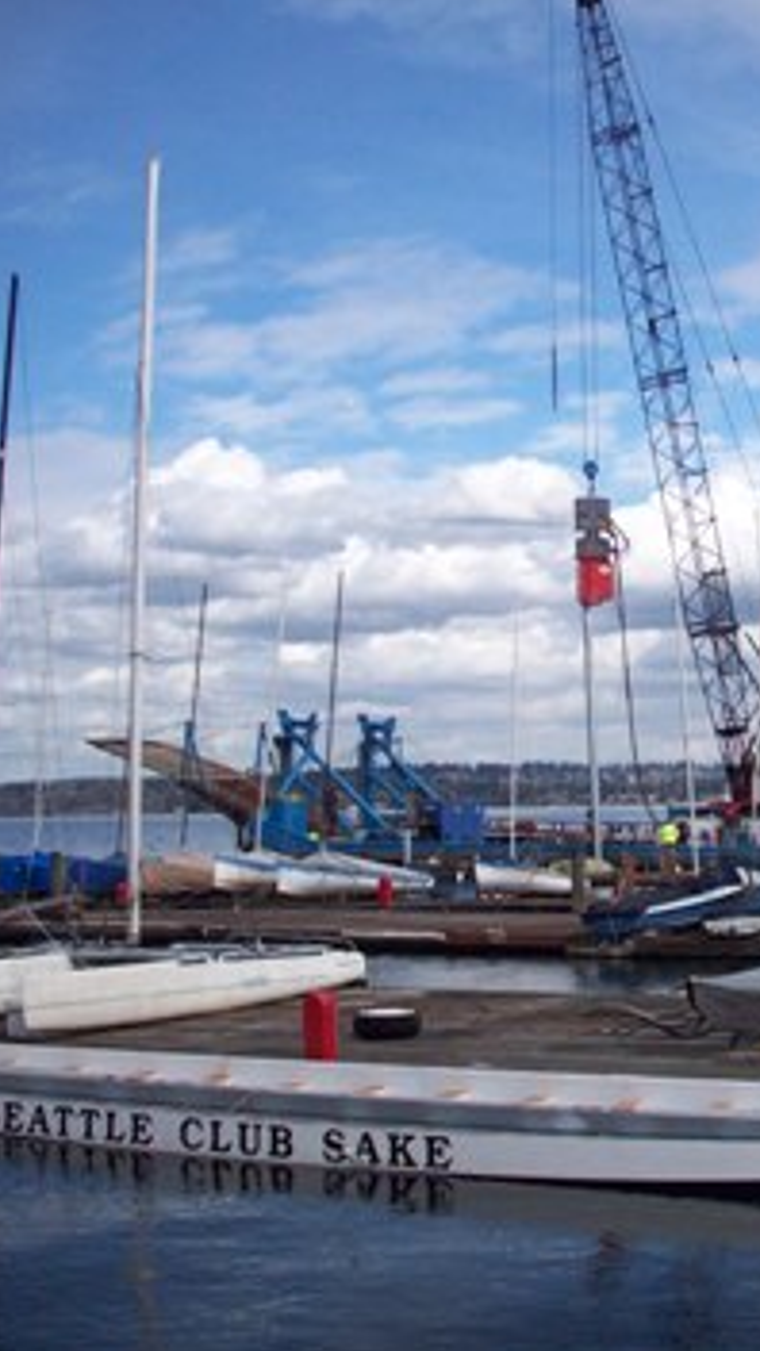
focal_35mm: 55
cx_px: 722
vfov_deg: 37.8
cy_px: 683
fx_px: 1970
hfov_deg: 21.2
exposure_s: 1/444
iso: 80
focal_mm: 6.2
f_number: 5.6
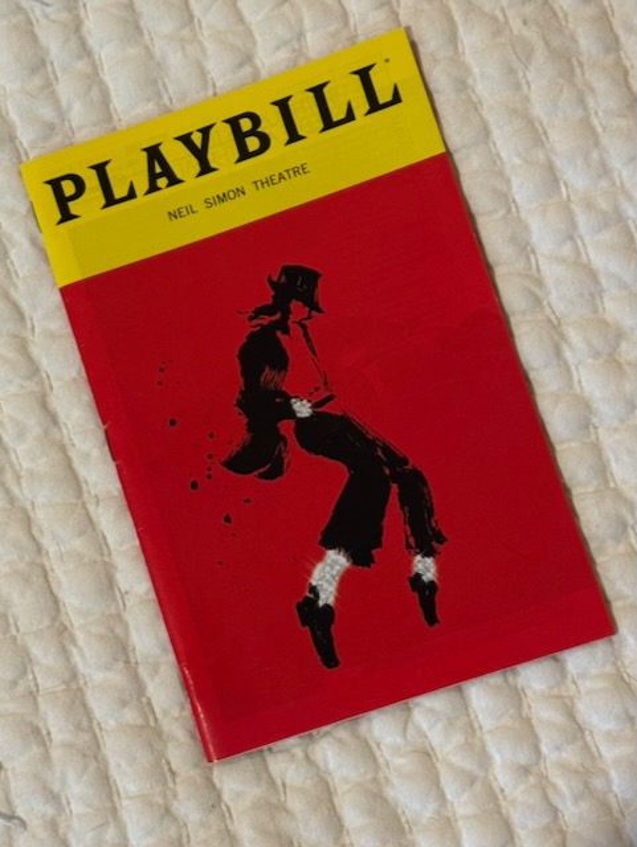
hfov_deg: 30.3
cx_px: 318
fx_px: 1176
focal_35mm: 48
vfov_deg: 39.6
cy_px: 424
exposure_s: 1/60
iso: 160
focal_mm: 6.76
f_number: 1.78
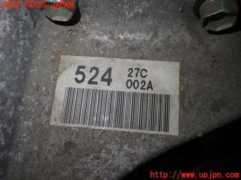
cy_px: 90
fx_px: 209
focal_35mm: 30
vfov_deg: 46.8
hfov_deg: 60.0
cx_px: 120
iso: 125
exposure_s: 1/125
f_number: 2.3
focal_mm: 5.4
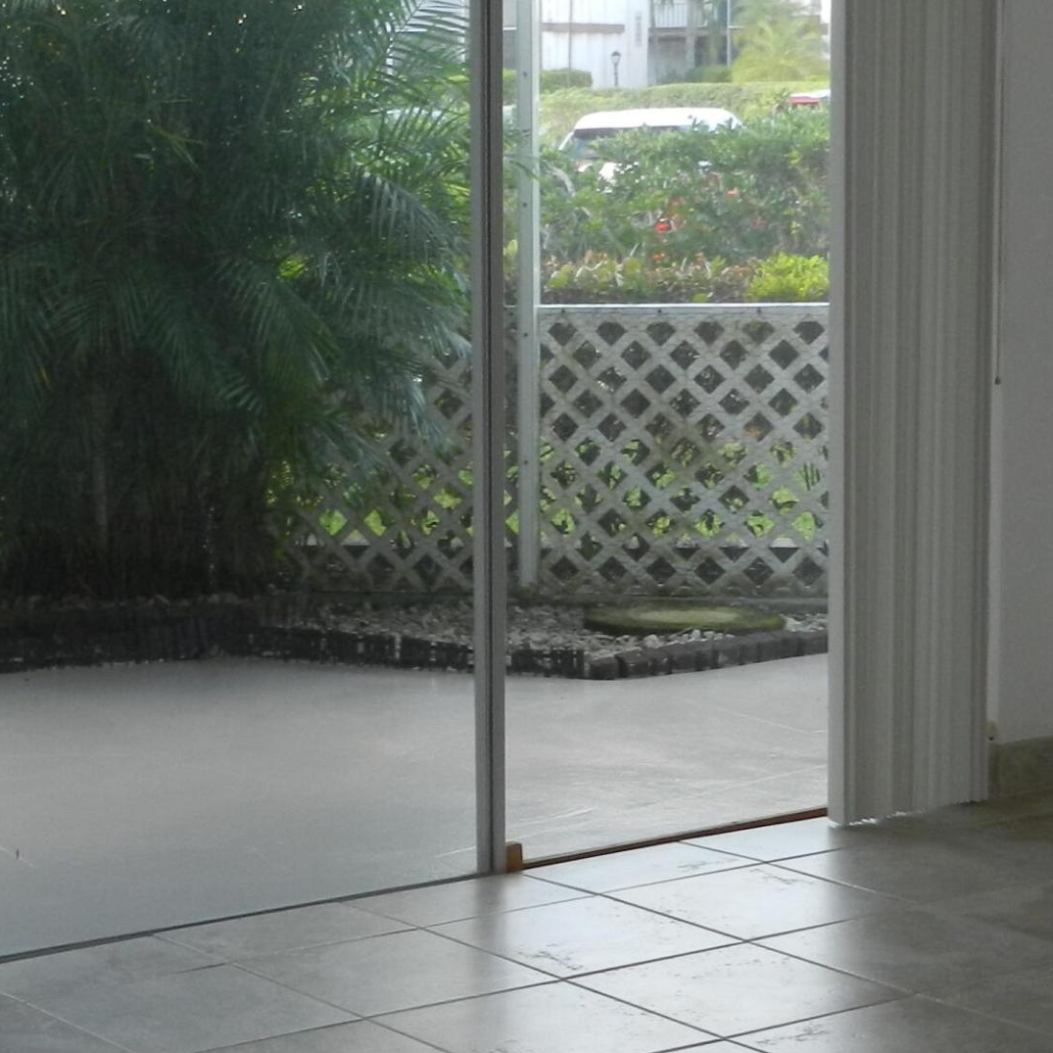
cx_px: 153
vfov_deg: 19.3
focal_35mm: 90
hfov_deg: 19.0
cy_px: 570
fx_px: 3097
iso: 200
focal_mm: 6.7
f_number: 4
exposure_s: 1/30
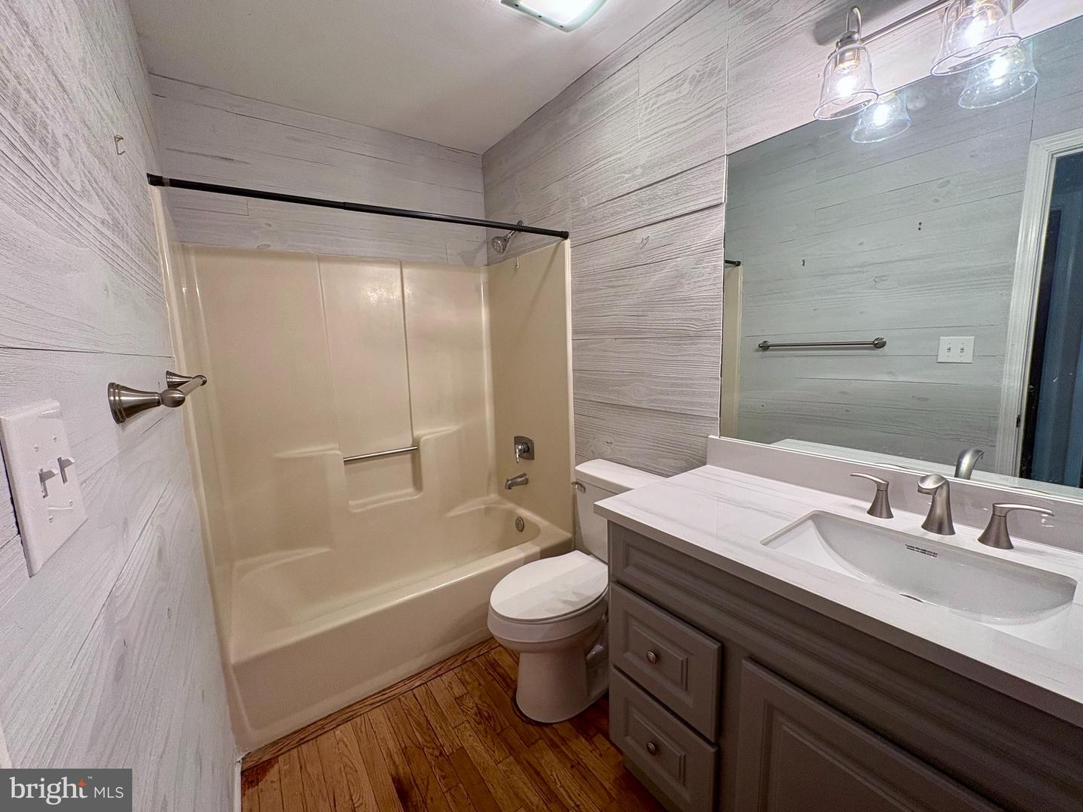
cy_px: 406
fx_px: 438
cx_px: 542
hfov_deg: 102.1
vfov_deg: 85.7
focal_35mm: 14
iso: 125
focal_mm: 2.22
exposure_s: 1/60
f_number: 2.2
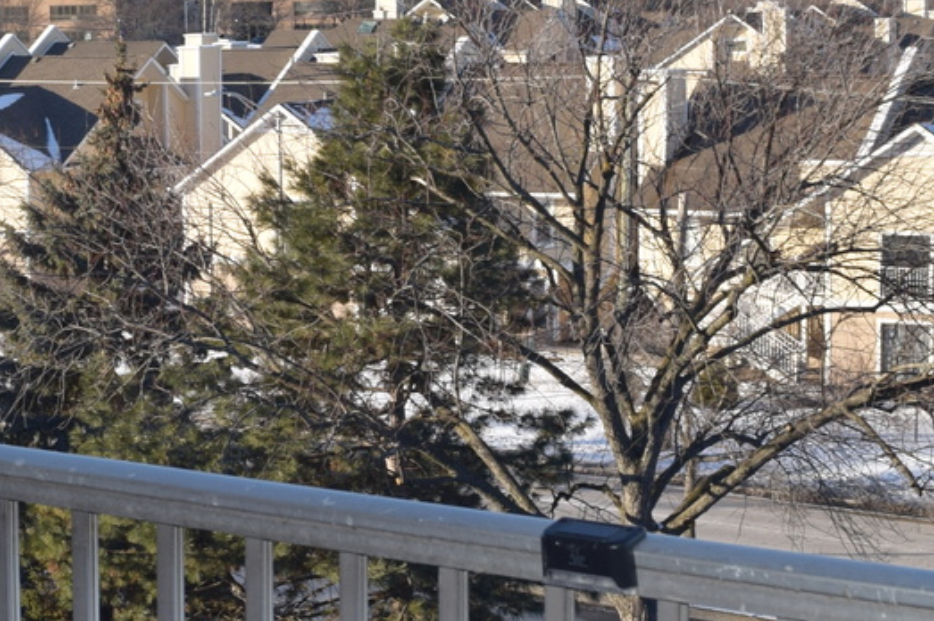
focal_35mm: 93
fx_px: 2411
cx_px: 238
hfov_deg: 21.7
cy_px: 227
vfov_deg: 14.7
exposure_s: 1/200
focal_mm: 20
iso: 100
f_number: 7.1
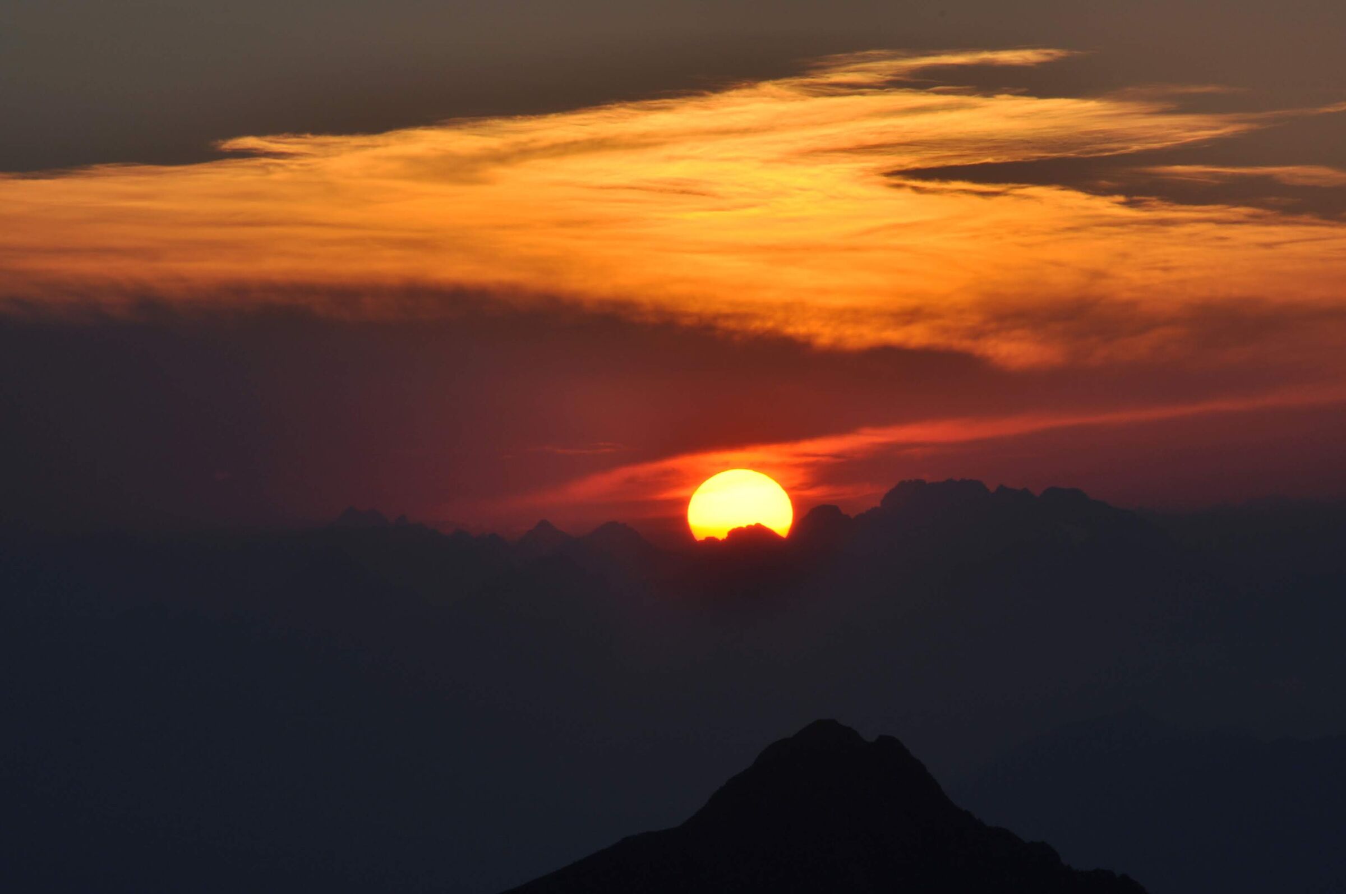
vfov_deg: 4.6
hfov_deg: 6.9
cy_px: 447
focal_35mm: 300
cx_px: 673
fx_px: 11203
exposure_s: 1/50
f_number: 29
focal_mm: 200
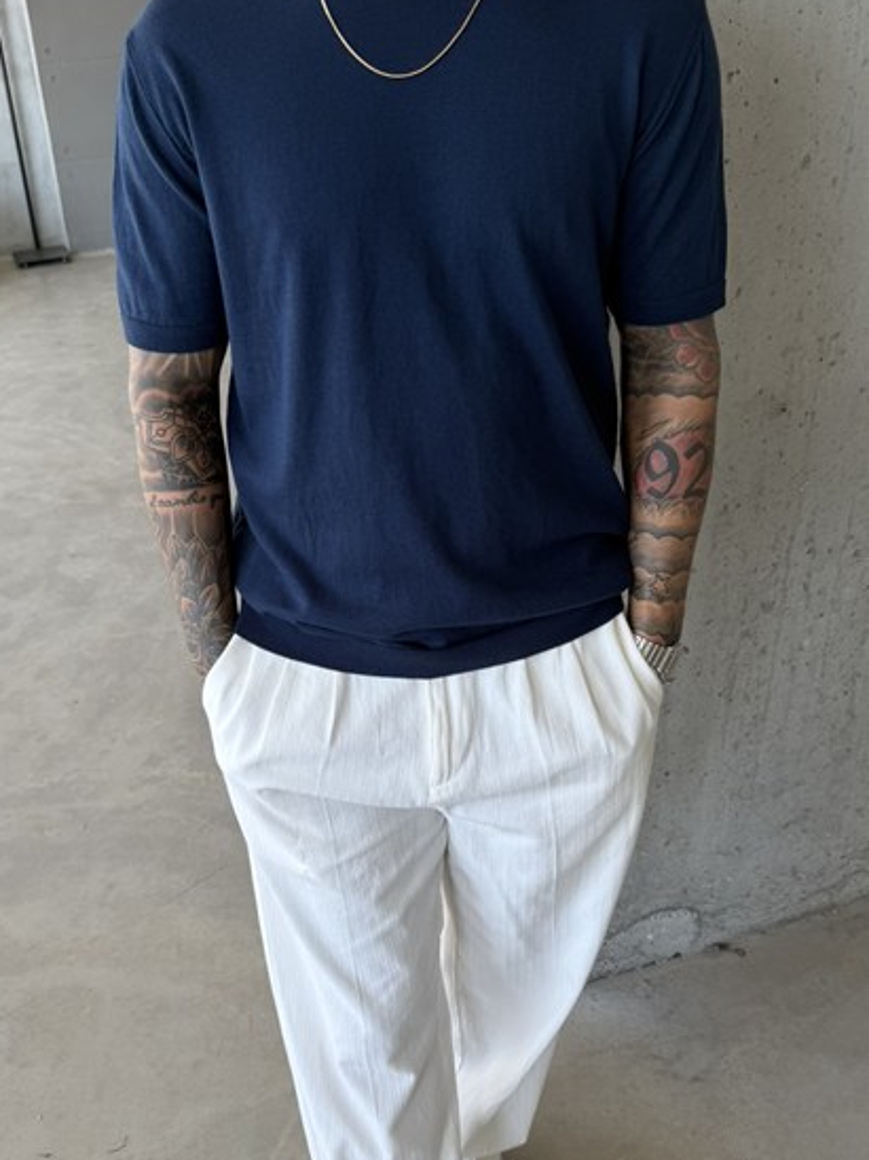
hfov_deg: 40.6
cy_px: 685
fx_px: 1173
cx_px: 408
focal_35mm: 35
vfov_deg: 52.4
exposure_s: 1/177
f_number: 1.78
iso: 64
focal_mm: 6.76
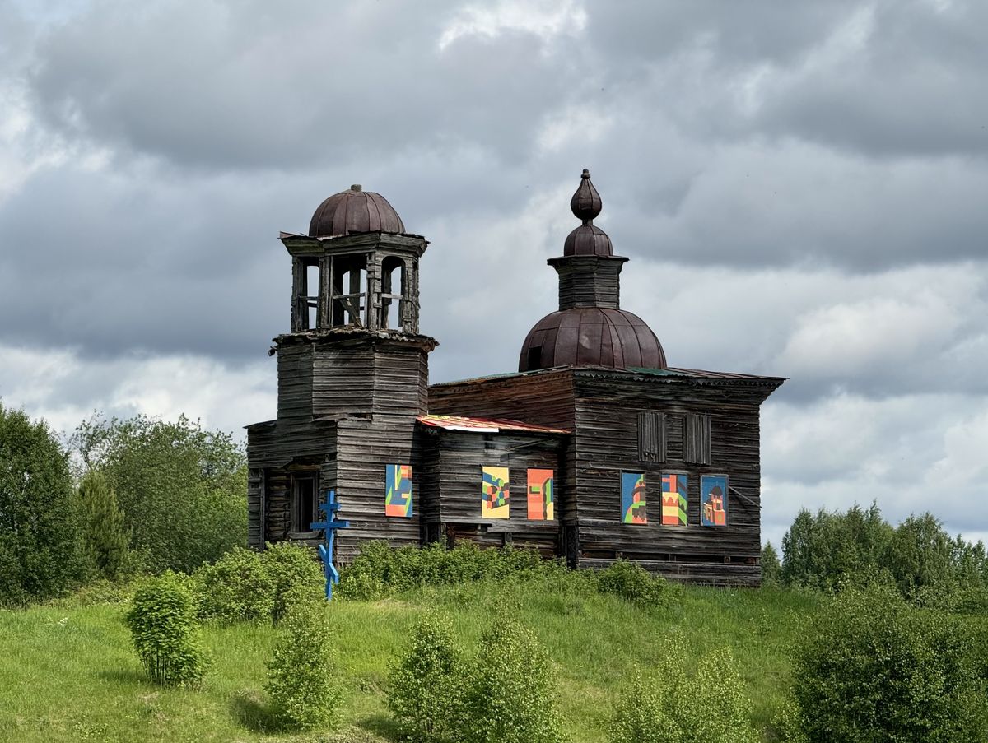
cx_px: 494
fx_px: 3429
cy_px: 372
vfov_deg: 12.4
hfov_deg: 16.4
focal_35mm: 120
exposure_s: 1/2283
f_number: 2.8
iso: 50
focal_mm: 15.66
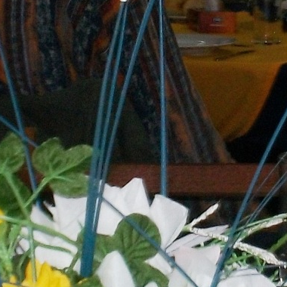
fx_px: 1651
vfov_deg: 9.9
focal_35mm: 176
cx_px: 182
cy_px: 73
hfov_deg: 9.9
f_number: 4.5
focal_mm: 6.3
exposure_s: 1/30
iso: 80
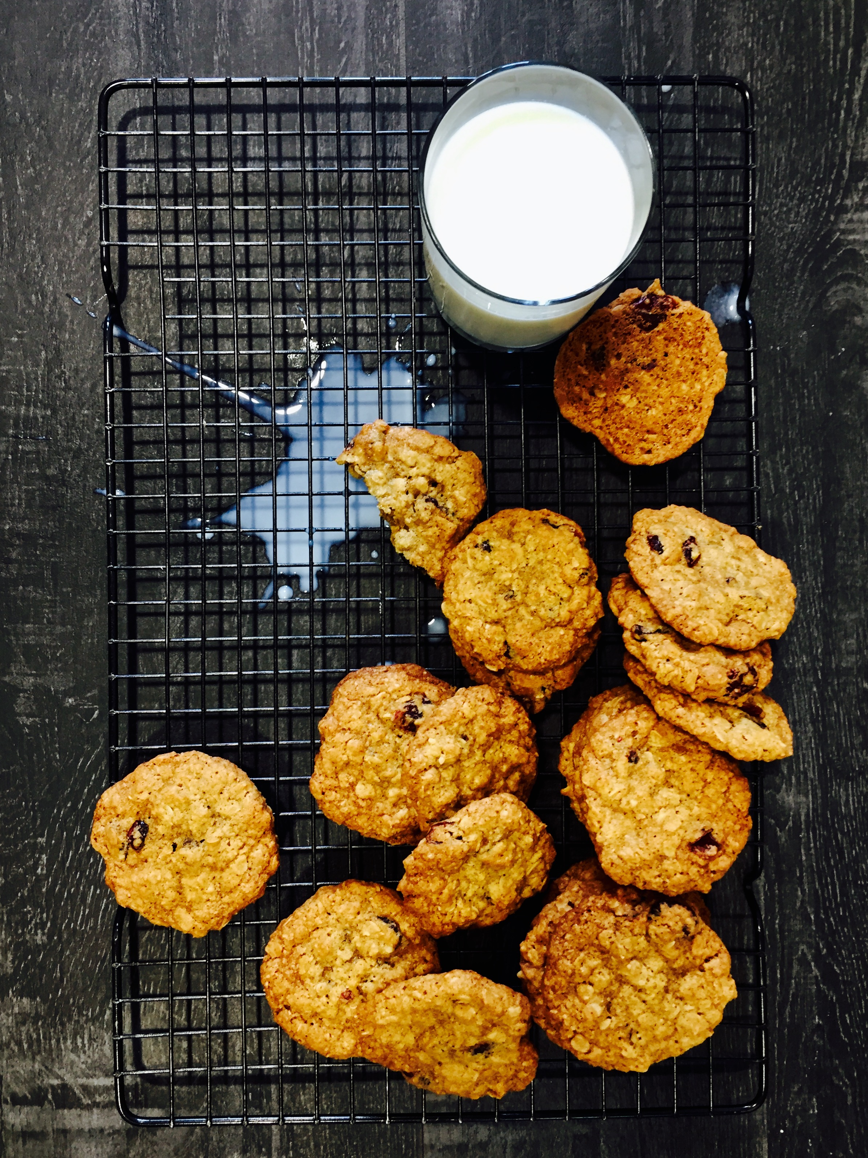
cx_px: 434
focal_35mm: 29
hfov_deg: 48.2
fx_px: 970
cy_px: 579
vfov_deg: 61.7
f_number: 2.2
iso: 125
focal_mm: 4.15
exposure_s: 1/33
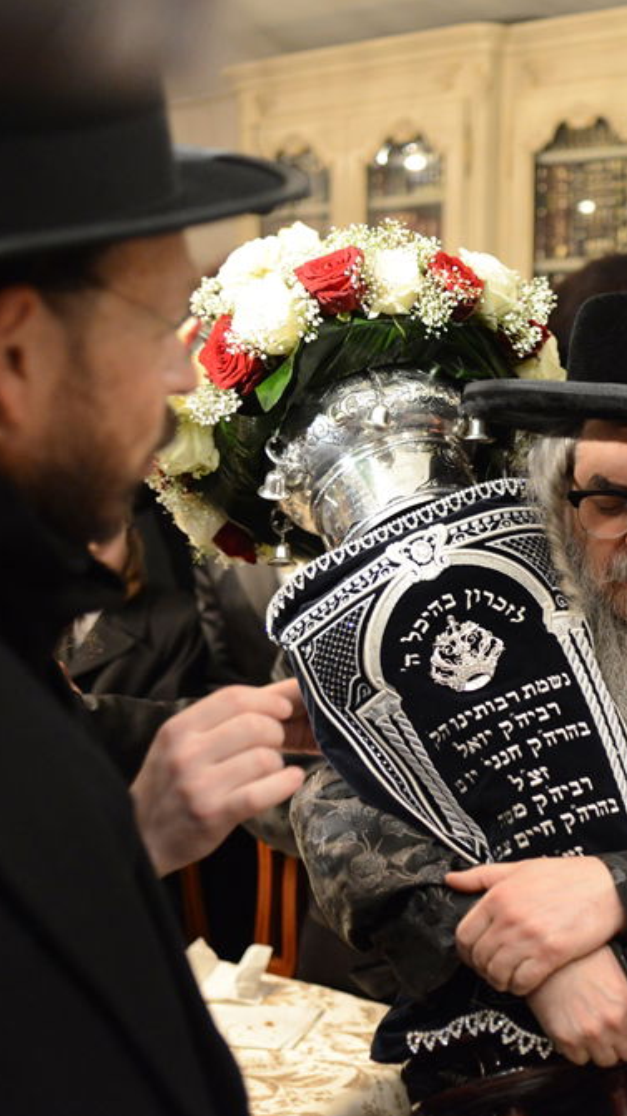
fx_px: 1657
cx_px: 654
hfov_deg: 20.6
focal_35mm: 56
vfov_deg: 37.2
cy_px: 551
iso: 3200
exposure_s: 1/200
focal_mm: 35
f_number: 2.8
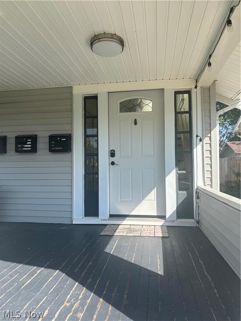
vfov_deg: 67.3
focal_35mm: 26
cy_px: 160
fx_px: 241
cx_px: 120
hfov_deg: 53.1
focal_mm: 5.96
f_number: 1.6
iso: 50
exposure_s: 1/1590
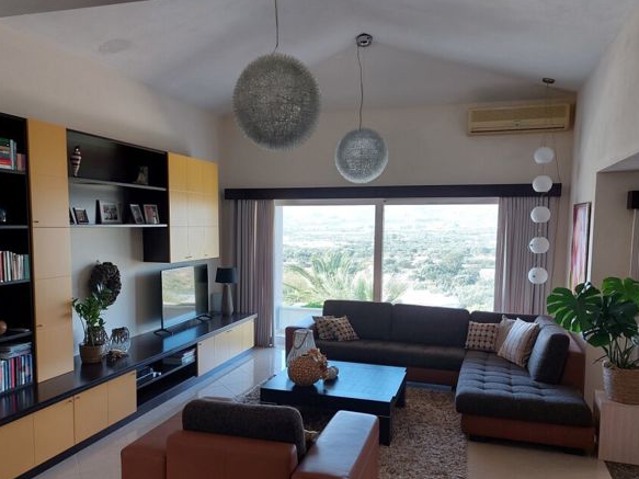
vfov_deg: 48.0
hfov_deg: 61.5
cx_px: 284
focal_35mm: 29
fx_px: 535
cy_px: 280
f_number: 1.8
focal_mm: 5.23
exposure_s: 1/60
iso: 64
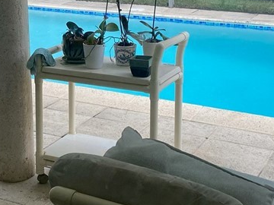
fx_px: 586
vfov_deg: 19.7
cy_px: 37
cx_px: 101
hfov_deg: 26.2
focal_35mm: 74
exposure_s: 1/120
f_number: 1.8
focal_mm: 4.25
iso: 100
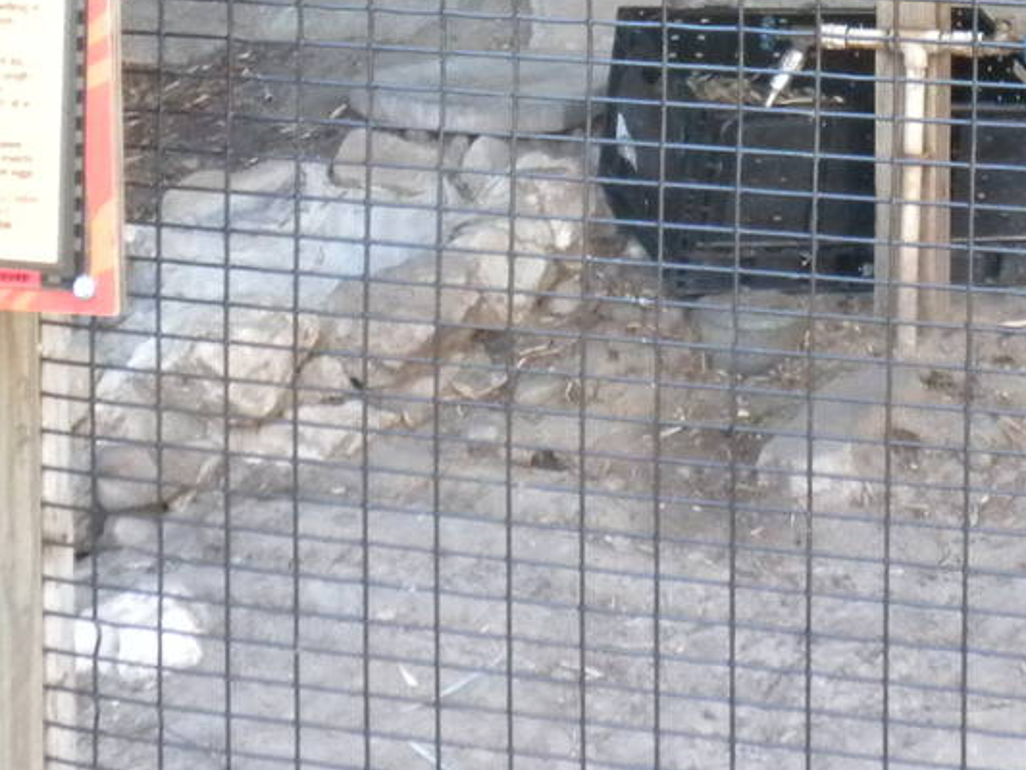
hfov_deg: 17.5
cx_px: 905
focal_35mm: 111
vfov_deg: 12.9
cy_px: -243
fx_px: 3291
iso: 400
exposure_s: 1/78.5
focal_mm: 6.6
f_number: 3.5
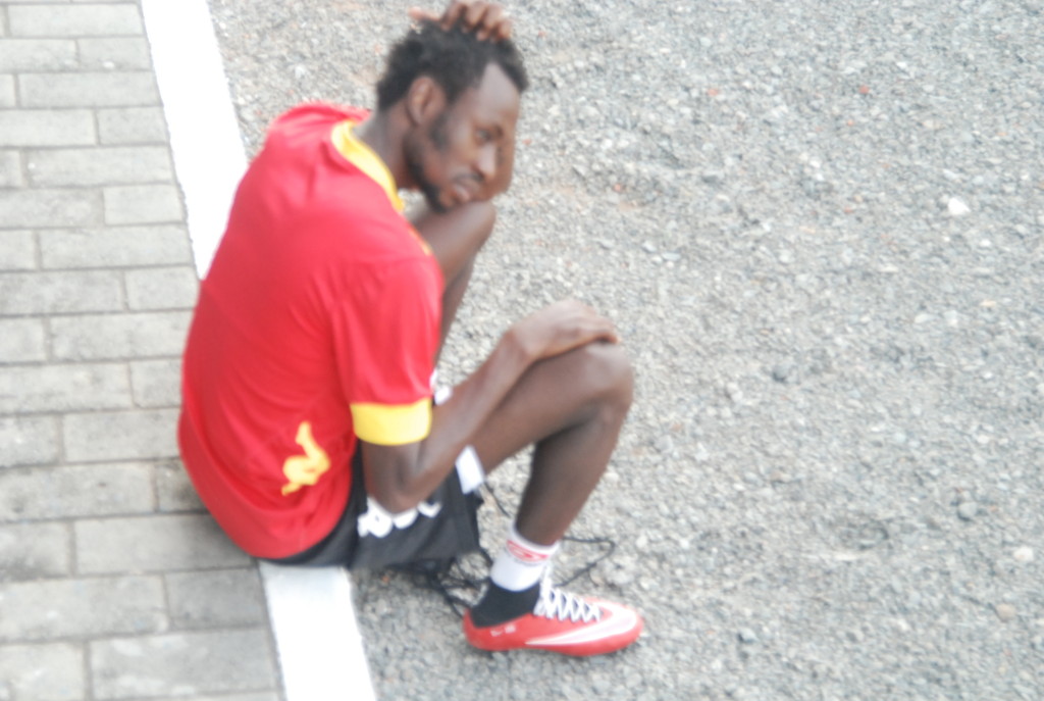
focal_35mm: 84
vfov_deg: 16.3
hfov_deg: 24.1
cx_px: 522
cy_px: 350
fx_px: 2441
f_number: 4.5
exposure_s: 1/320
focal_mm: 56
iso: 800
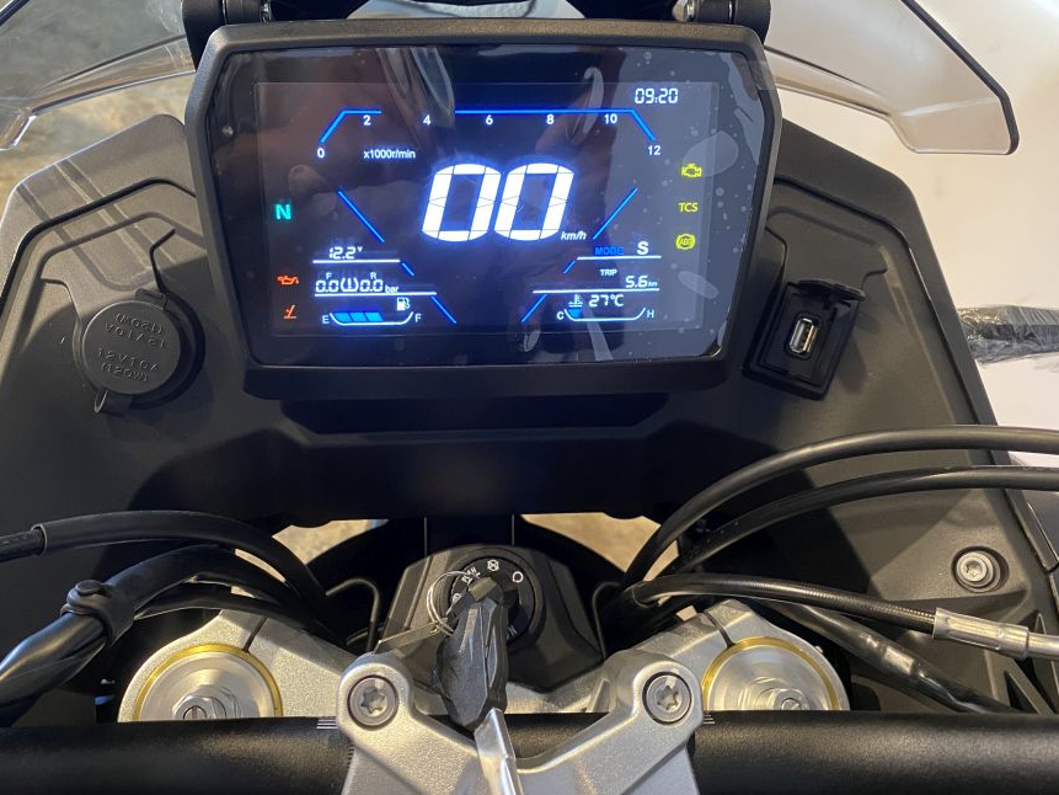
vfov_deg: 44.1
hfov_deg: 56.7
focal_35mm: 32
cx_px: 488
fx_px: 979
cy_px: 349
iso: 500
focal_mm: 4.25
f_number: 1.8
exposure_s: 1/43
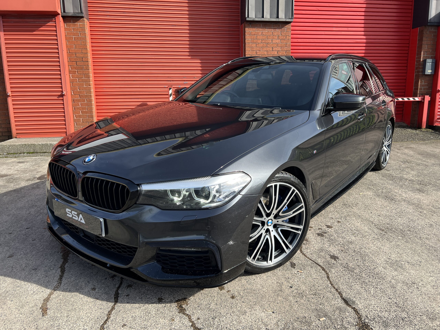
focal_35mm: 26
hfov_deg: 67.3
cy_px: 165
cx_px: 220
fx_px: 330
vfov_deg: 53.1
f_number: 1.5
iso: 50
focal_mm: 5.7
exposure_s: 1/1326
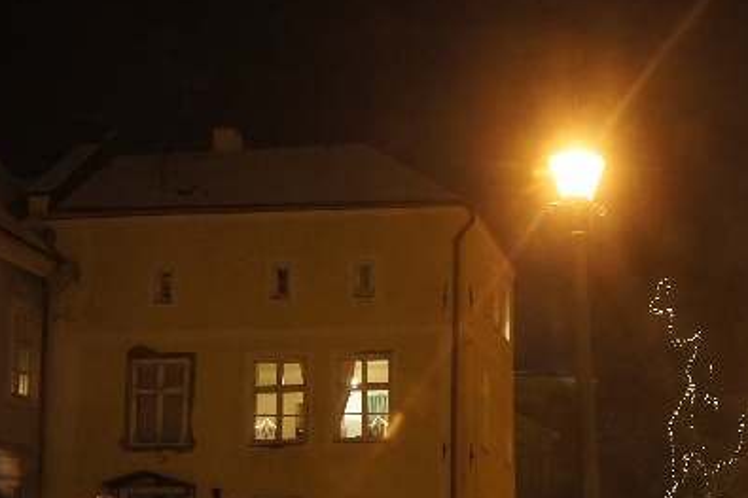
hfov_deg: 24.6
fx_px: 1703
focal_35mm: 82
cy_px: 169
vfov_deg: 16.6
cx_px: 511
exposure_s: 1/10
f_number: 3.5
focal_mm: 18
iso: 800
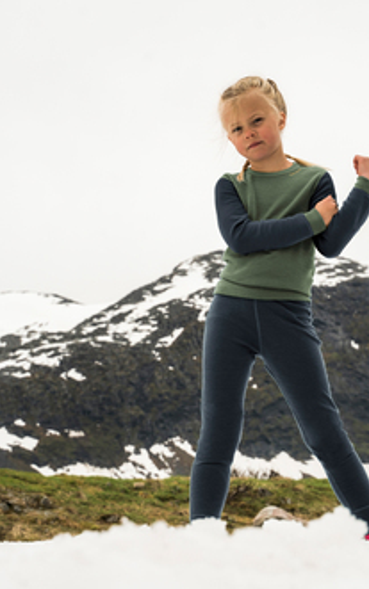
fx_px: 1287
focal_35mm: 80
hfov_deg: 16.3
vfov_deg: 25.8
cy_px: 295
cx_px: 173
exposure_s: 1/640
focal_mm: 52
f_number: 7.1
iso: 200
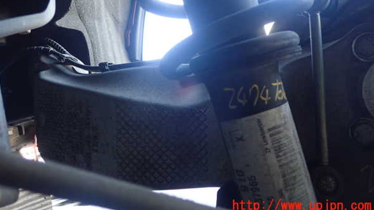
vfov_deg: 35.3
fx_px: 327
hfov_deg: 59.5
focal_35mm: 33
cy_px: 72
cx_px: 186
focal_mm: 5.5
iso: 500
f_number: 2.3
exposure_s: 1/125
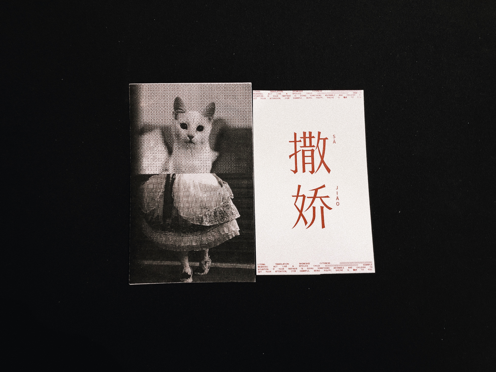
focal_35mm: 28
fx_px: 401
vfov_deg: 49.7
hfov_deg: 63.4
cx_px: 248
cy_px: 186
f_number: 1.8
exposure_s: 1/7
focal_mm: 3.99
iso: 80
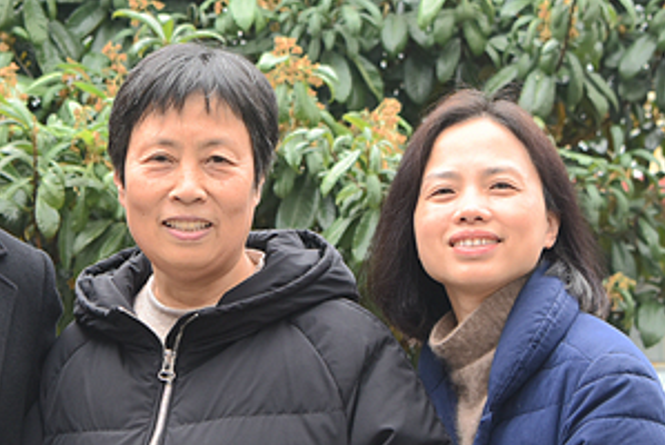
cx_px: 165
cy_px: 360
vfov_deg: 11.1
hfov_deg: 16.5
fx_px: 2274
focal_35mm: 123
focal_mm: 46
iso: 800
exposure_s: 1/125
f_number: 5.6
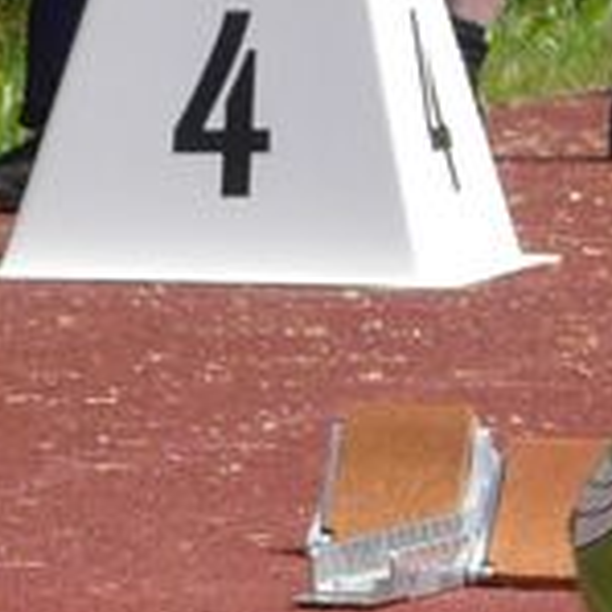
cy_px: -177
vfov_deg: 1.5
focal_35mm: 1172
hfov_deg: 1.5
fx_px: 23443
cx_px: -37
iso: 100
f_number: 4
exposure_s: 1/800
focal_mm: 31.9
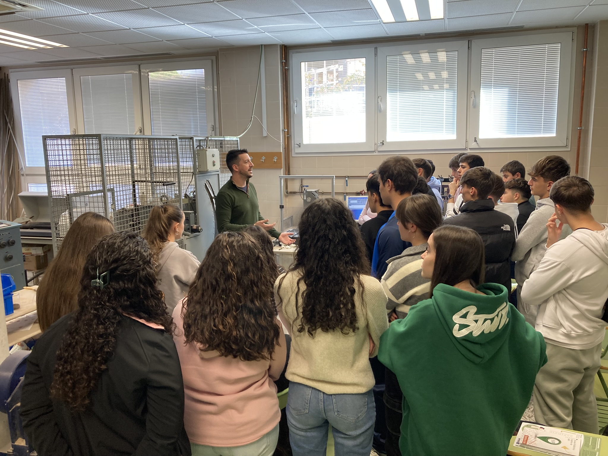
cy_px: 228
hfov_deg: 63.4
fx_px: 492
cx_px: 304
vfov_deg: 49.7
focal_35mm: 28
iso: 80
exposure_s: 1/50
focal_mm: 3.99
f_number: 1.8
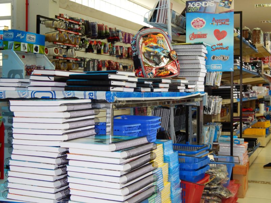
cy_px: 102
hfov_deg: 34.9
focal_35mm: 55
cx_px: 136
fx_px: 431
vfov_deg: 26.6
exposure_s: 1/30
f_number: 3.8
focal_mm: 9.7
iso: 200
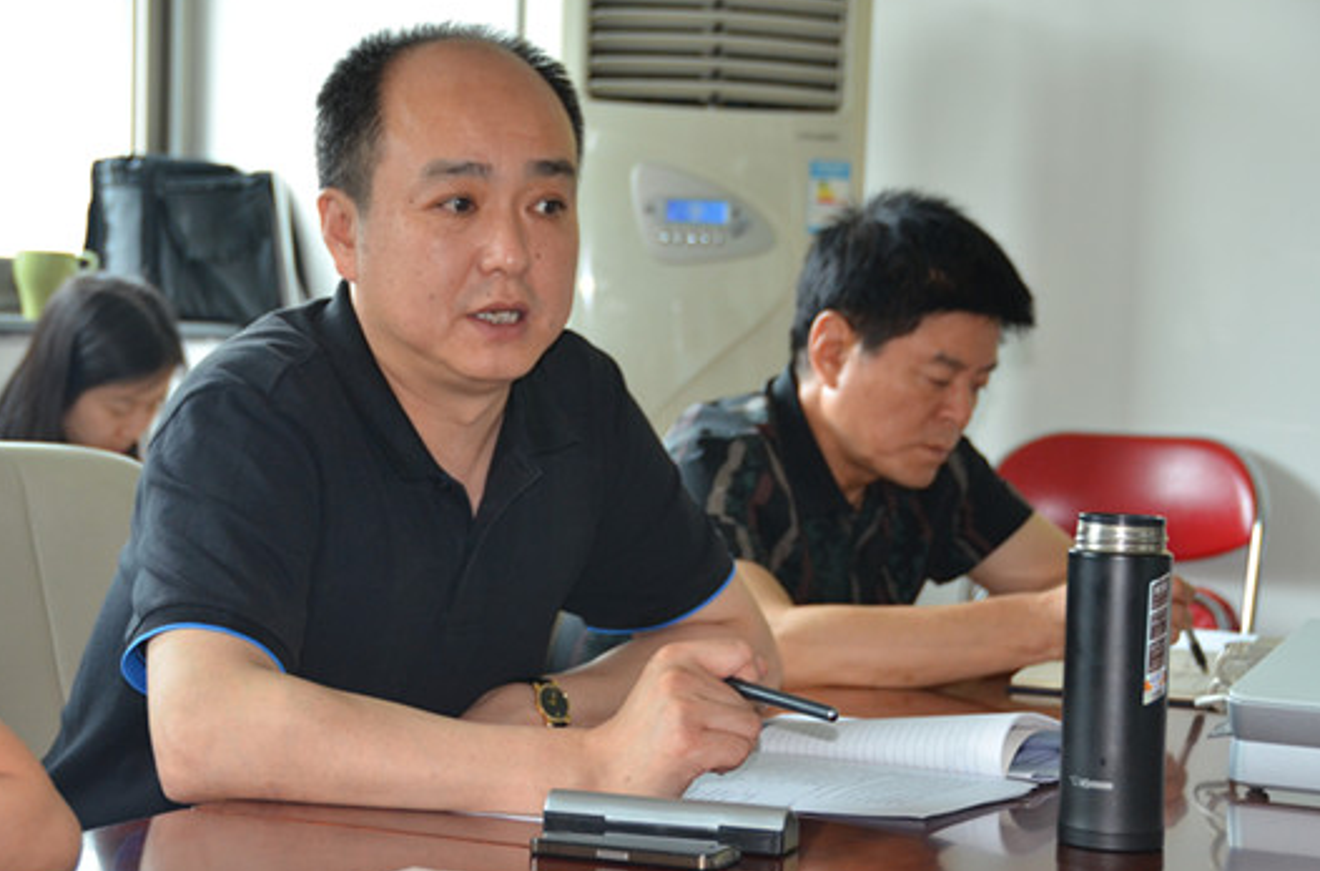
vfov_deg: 15.2
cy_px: 439
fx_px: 3253
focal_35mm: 89
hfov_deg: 22.9
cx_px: 617
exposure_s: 1/60
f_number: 4.8
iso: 800
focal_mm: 52
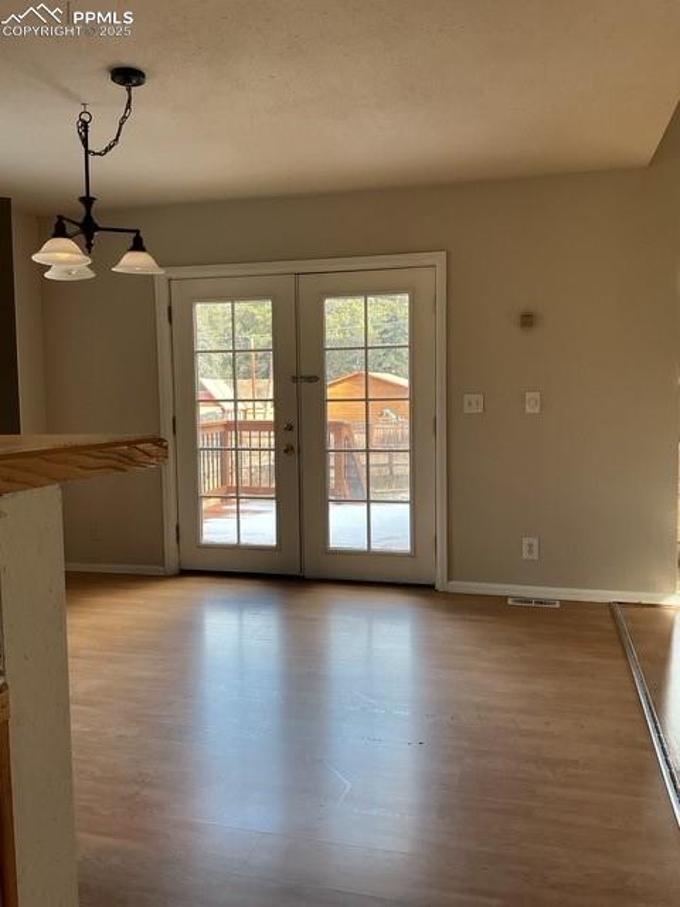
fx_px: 760
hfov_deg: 48.2
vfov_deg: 61.7
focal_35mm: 29
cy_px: 454
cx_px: 340
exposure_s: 1/100
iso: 50
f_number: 1.8
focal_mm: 3
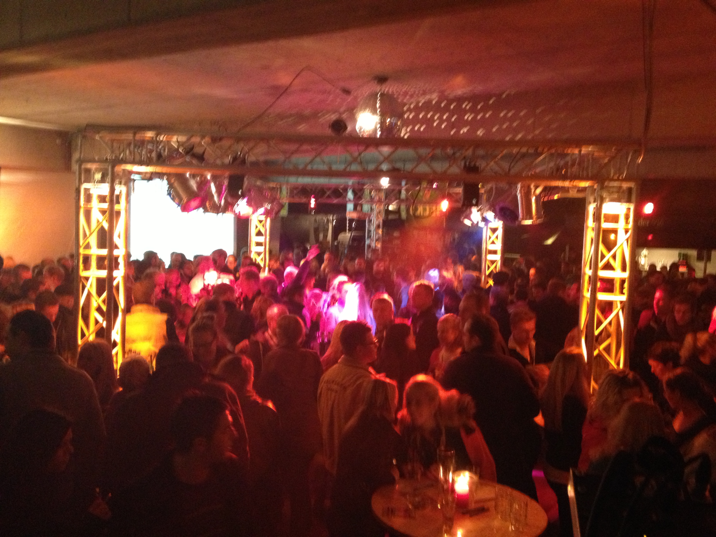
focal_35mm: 35
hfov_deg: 52.6
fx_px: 724
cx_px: 358
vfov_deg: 40.7
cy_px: 268
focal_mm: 4.28
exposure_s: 1/15
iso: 500
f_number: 2.4
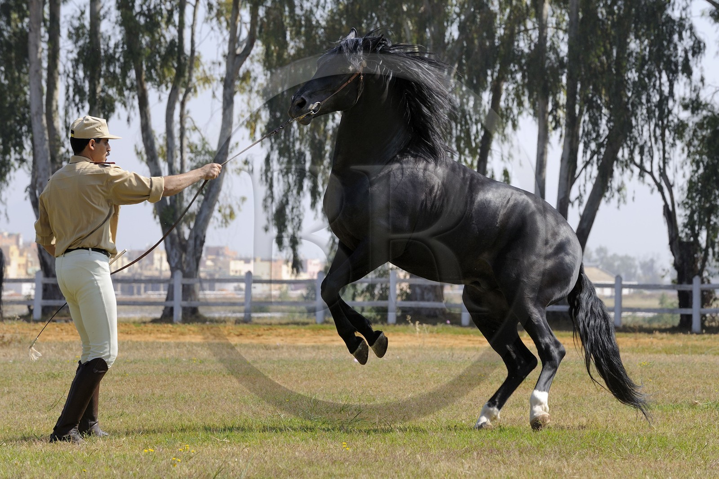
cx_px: 360
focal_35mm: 150
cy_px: 240
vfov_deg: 9.1
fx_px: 2995
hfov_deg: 13.7
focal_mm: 150
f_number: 7.1
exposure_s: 1/320
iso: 200
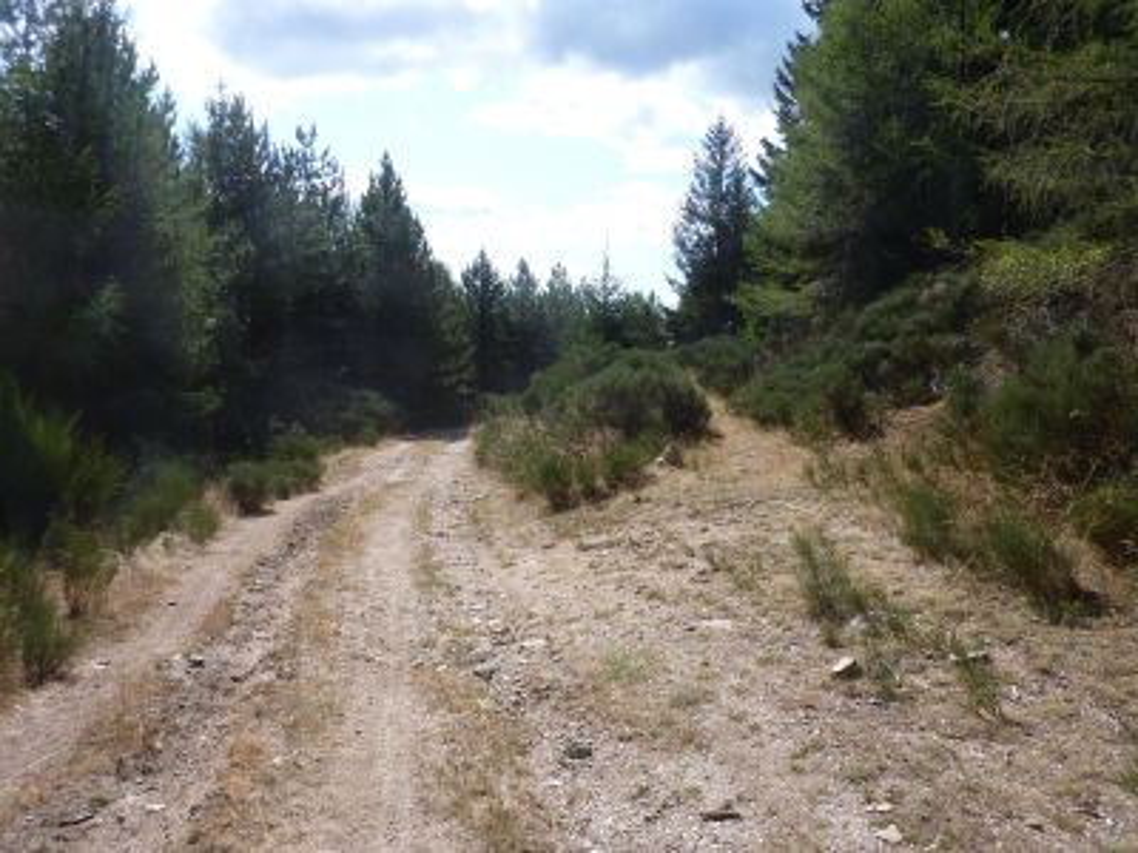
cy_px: 426
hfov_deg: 69.4
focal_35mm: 25
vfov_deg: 54.9
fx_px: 822
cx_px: 569
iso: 80
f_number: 4.5
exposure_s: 1/400
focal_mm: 4.1
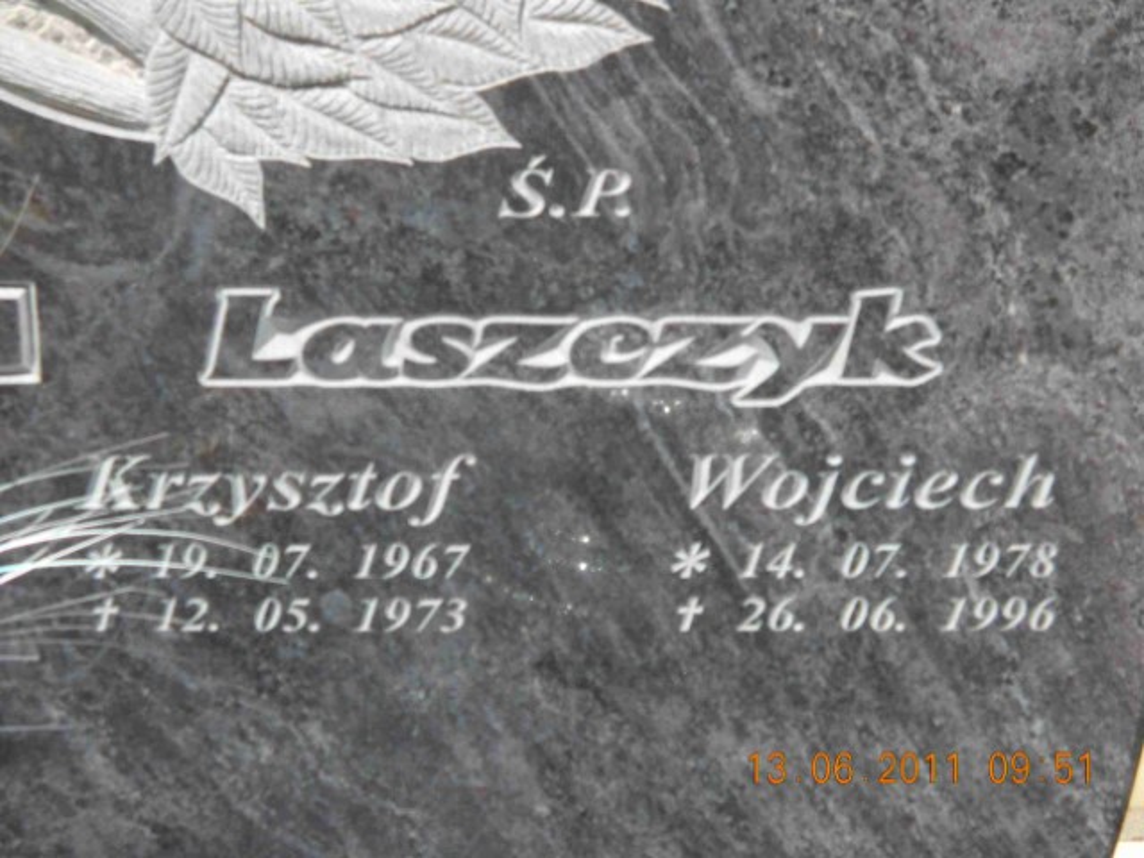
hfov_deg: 18.7
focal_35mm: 105
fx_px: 3470
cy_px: 429
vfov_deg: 14.1
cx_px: 572
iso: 64
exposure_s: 1/184
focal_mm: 17.48
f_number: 5.3
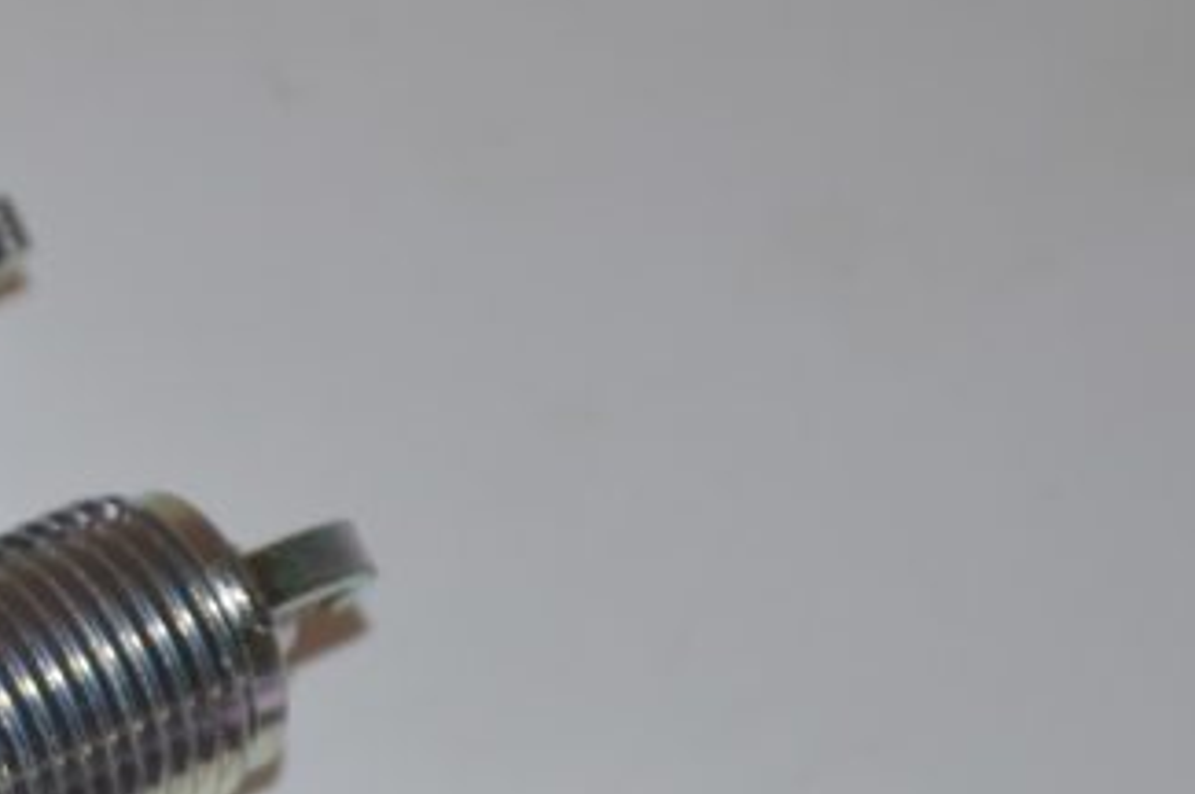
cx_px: -563
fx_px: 8608
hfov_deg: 7.8
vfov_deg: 5.3
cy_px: 779
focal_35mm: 260
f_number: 5.6
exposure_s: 1/60
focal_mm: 55
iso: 100
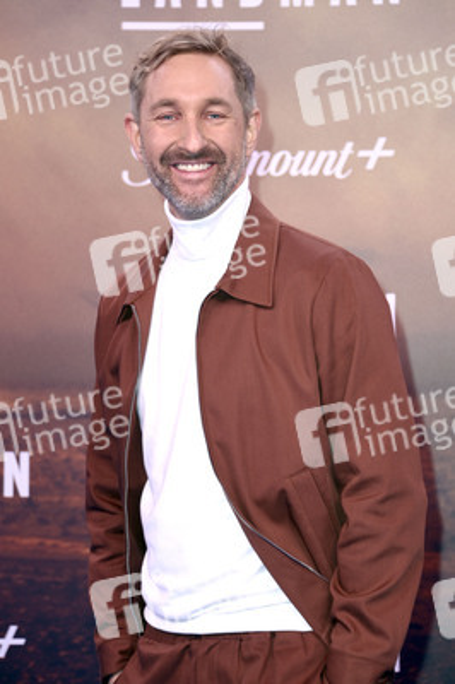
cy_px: 342
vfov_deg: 16.8
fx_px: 2317
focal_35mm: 122
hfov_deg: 11.2
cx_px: 228
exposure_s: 1/200
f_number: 5.6
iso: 640
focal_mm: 122
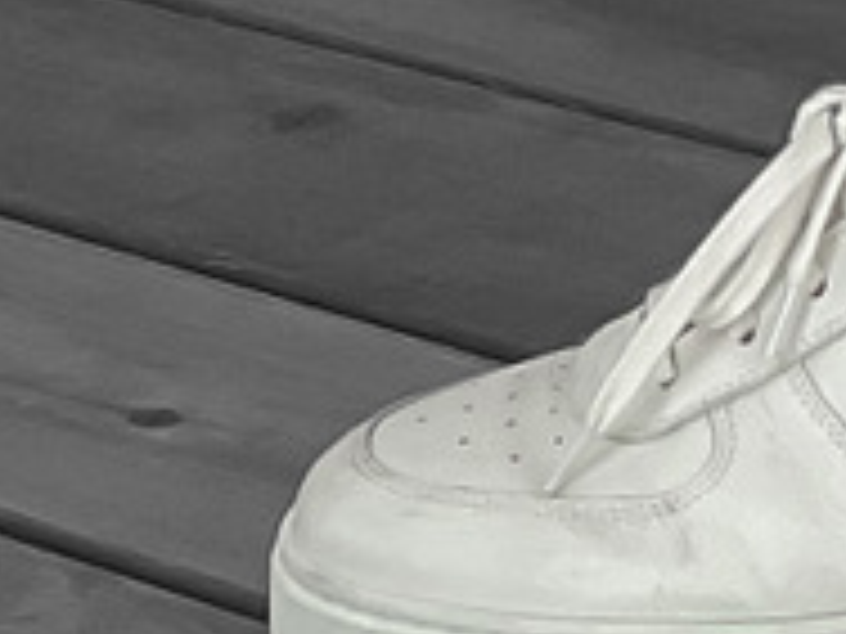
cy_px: -2158
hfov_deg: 7.9
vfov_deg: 5.2
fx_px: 6037
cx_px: 1220
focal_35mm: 247
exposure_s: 1/120
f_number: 1.8
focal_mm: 3
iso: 25
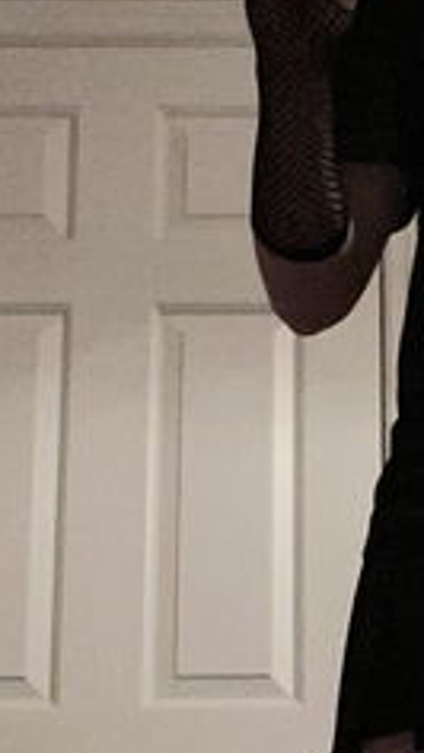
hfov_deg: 10.8
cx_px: 437
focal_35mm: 111
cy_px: 648
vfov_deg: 19.0
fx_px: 2215
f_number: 2.2
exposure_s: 1/16
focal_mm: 2.71
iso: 400
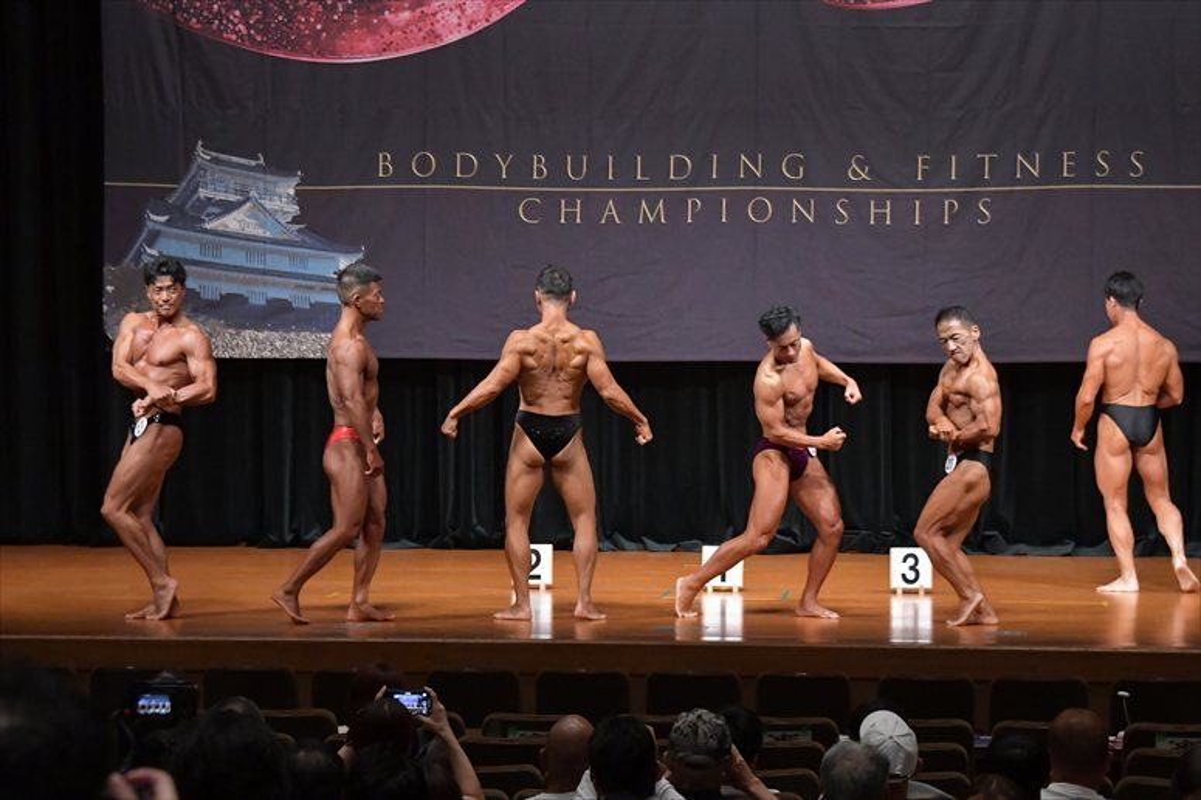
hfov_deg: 15.2
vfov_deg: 10.2
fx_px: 4502
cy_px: 400
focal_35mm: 135
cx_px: 600
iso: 6400
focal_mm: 90
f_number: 5.6
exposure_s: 1/400
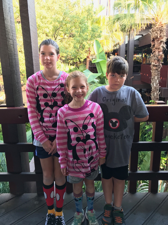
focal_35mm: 28
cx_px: 84
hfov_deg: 49.7
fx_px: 181
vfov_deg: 63.4
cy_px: 112
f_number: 1.8
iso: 25
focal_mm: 3.99
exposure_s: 1/40
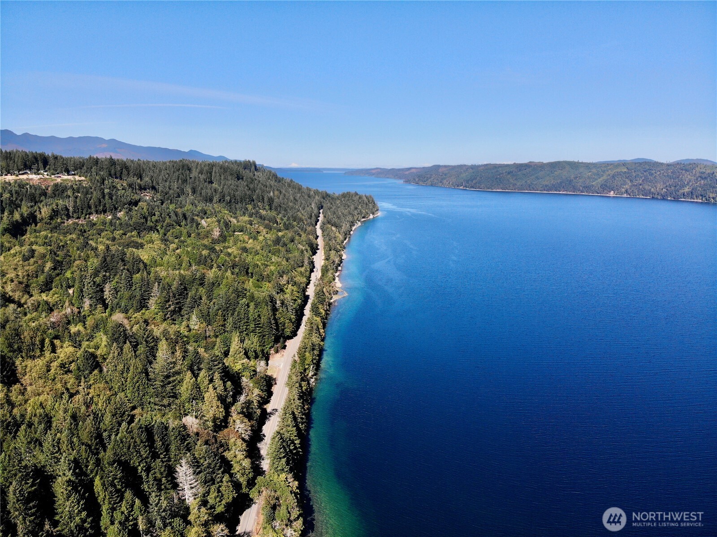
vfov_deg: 56.8
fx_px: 497
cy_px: 268
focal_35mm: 24
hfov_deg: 71.6
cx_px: 358
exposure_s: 1/1160
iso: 100
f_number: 2.8
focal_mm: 4.5
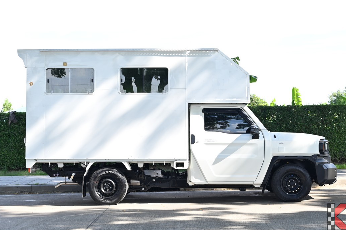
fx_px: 519
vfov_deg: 25.0
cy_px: 117
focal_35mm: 54
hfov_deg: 36.9
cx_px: 179
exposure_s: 1/90
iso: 100
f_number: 6.7
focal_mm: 34
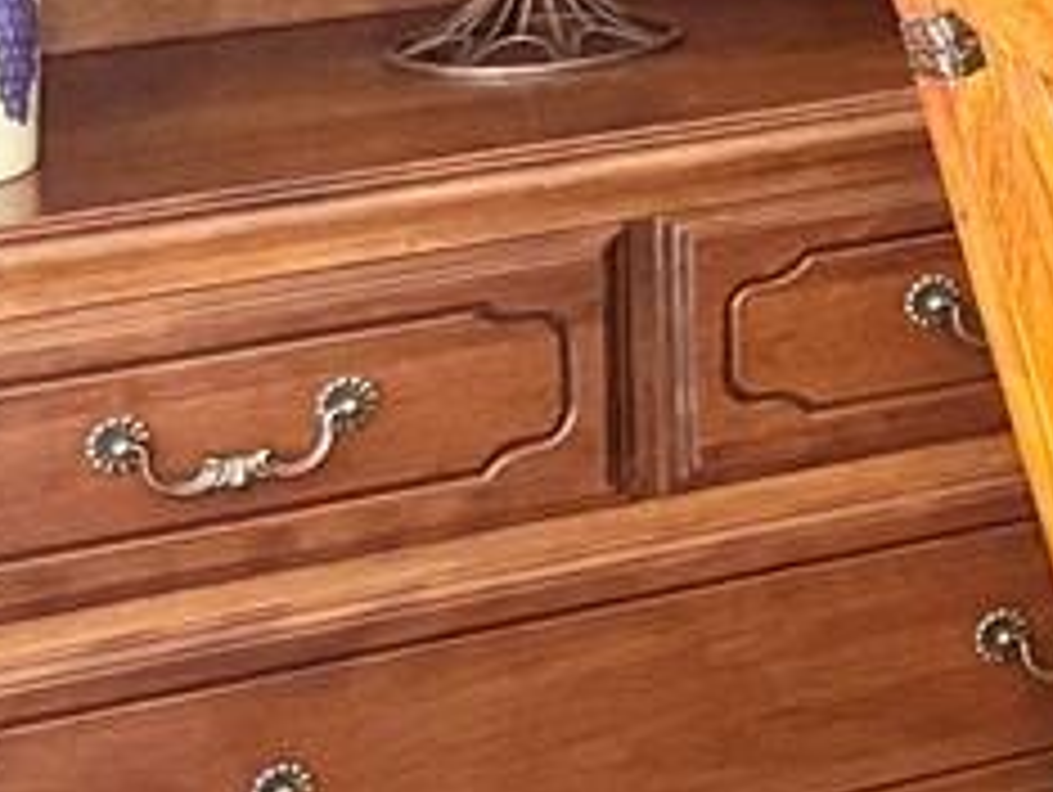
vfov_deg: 8.5
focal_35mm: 164
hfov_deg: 9.6
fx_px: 4994
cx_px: 3064
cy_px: -954
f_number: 1.78
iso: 500
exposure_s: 1/60
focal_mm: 6.76
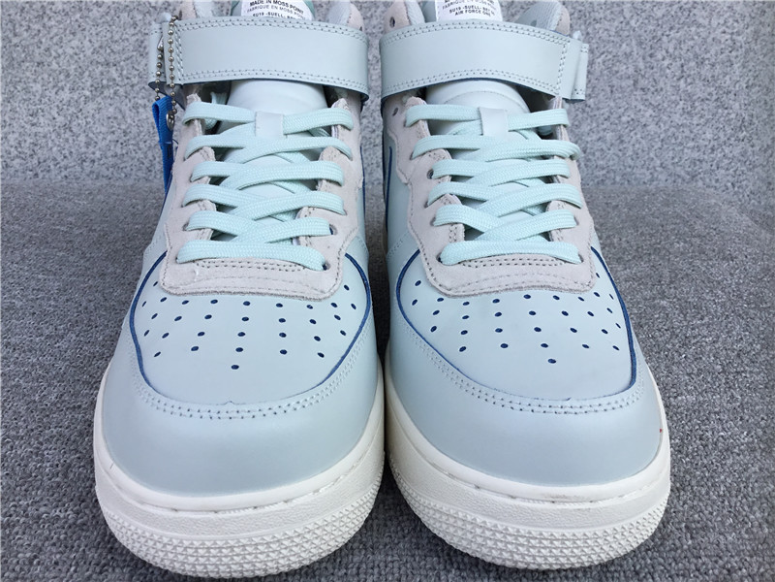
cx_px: 388
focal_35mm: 31
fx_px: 694
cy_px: 291
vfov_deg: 45.4
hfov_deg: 58.4
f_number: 2.4
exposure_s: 1/529
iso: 25
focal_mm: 3.3
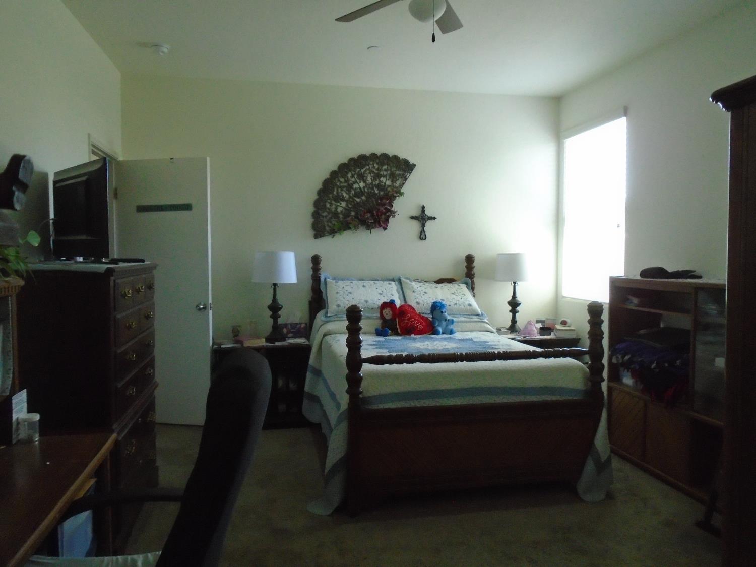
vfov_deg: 53.1
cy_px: 284
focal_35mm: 26
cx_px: 378
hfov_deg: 67.3
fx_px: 568
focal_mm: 4.6
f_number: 3.2
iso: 500
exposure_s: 1/60
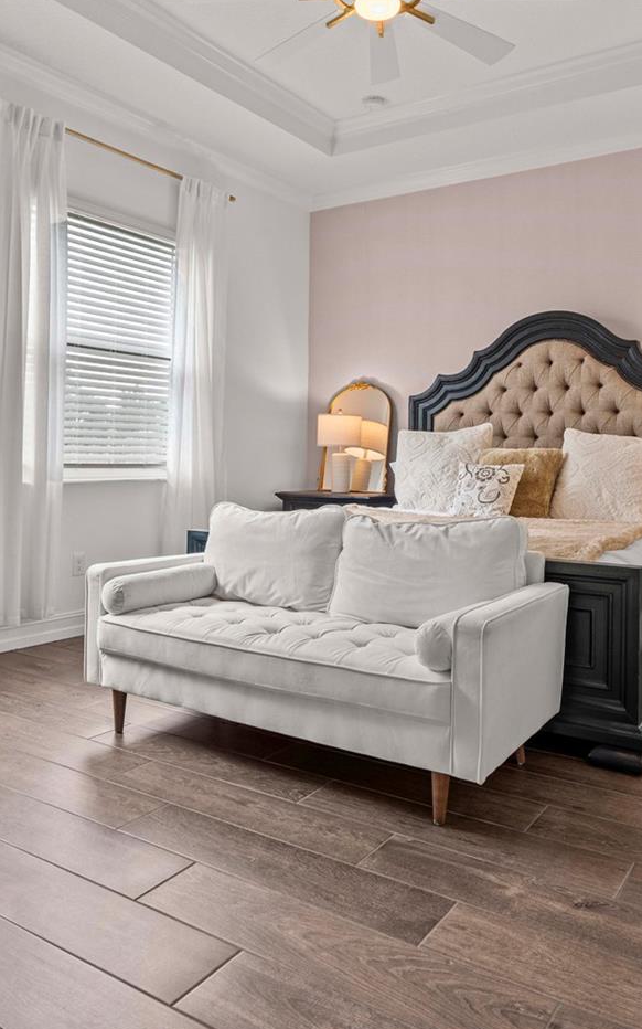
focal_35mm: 28
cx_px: 352
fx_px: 784
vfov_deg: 66.2
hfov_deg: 44.5
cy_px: 449
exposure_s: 1/6
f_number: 8
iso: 250
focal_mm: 16
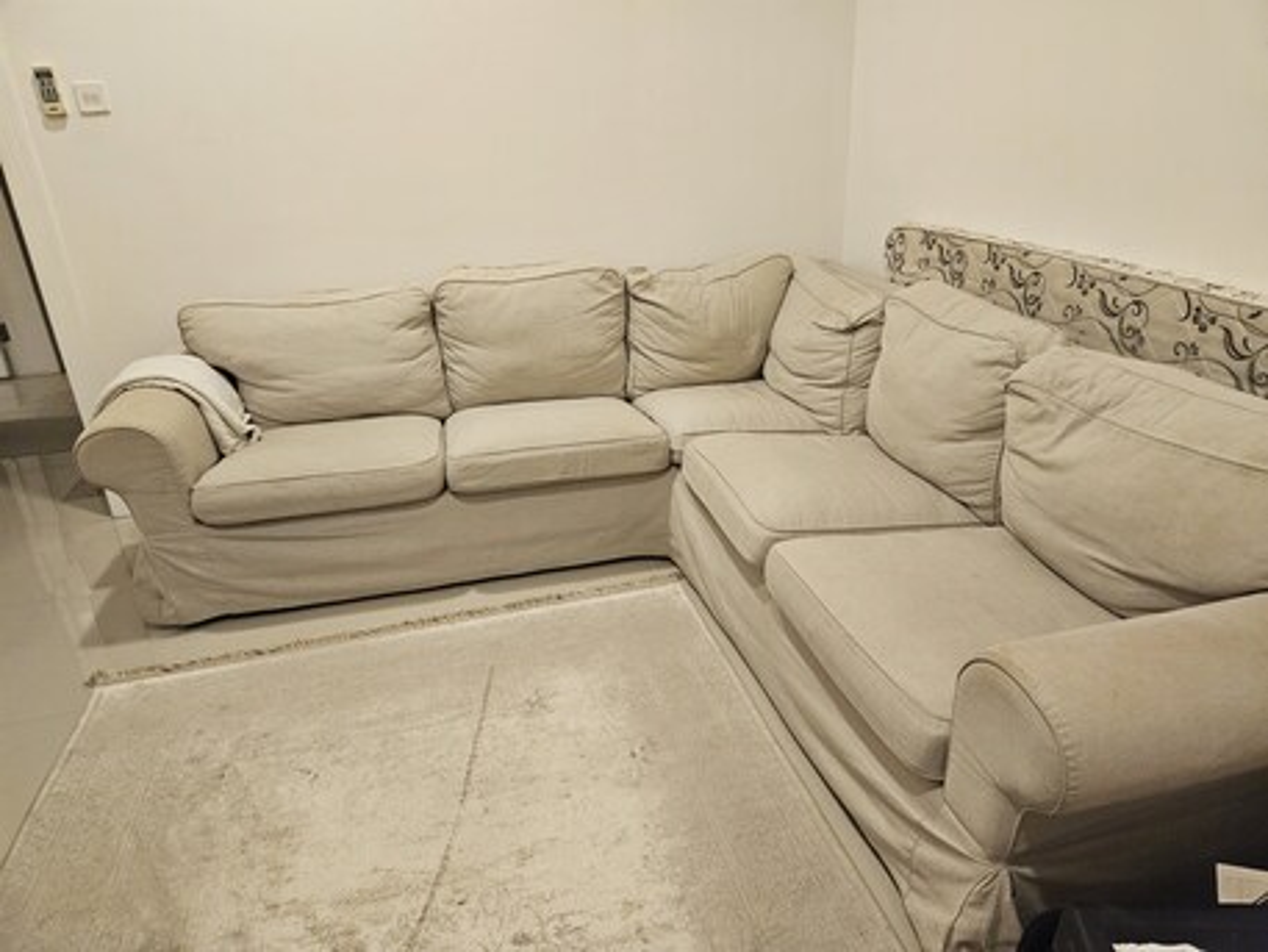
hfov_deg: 73.9
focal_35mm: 23
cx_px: 634
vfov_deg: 58.9
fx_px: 843
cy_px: 476
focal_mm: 5.4
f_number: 1.8
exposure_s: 1/120
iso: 800
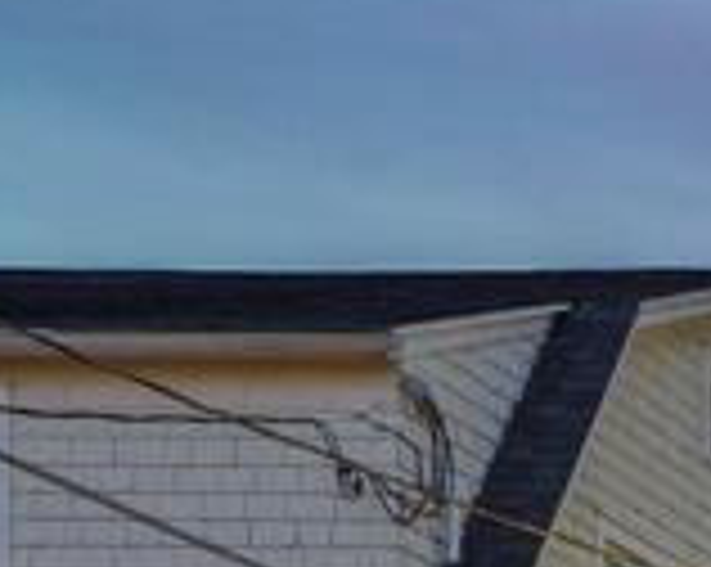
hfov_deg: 10.4
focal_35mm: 134
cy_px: 1215
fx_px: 2816
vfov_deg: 10.4
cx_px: 2115
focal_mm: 22
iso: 320
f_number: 8
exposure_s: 8
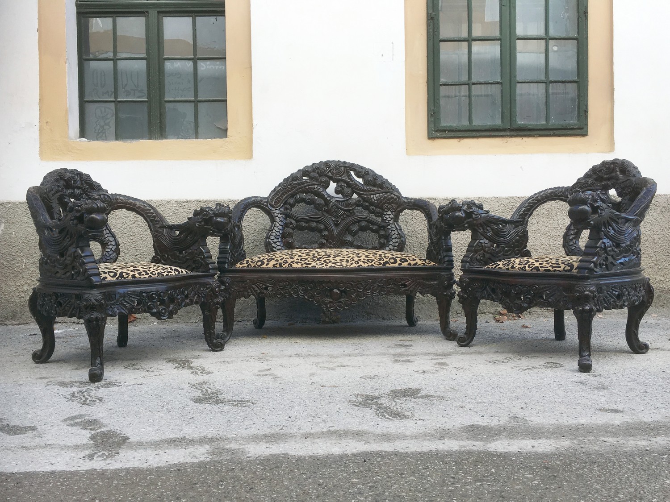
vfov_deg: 48.2
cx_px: 335
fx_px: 561
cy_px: 251
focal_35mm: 29
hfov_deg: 61.7
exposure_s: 1/345
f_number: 2.2
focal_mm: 4.15
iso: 25
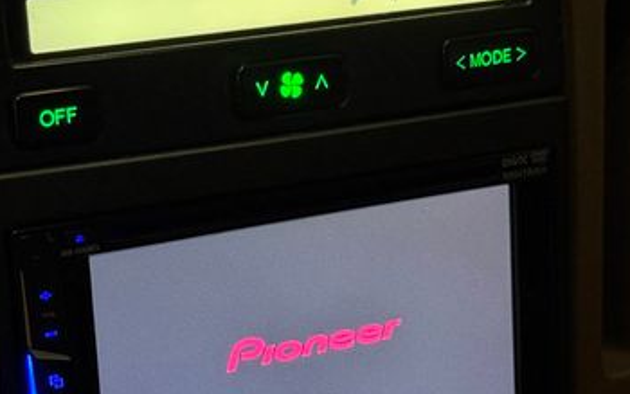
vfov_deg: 14.1
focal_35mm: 93
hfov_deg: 22.2
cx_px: 198
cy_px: 225
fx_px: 1597
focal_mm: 6.76
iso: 250
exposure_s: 1/42
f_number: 1.78
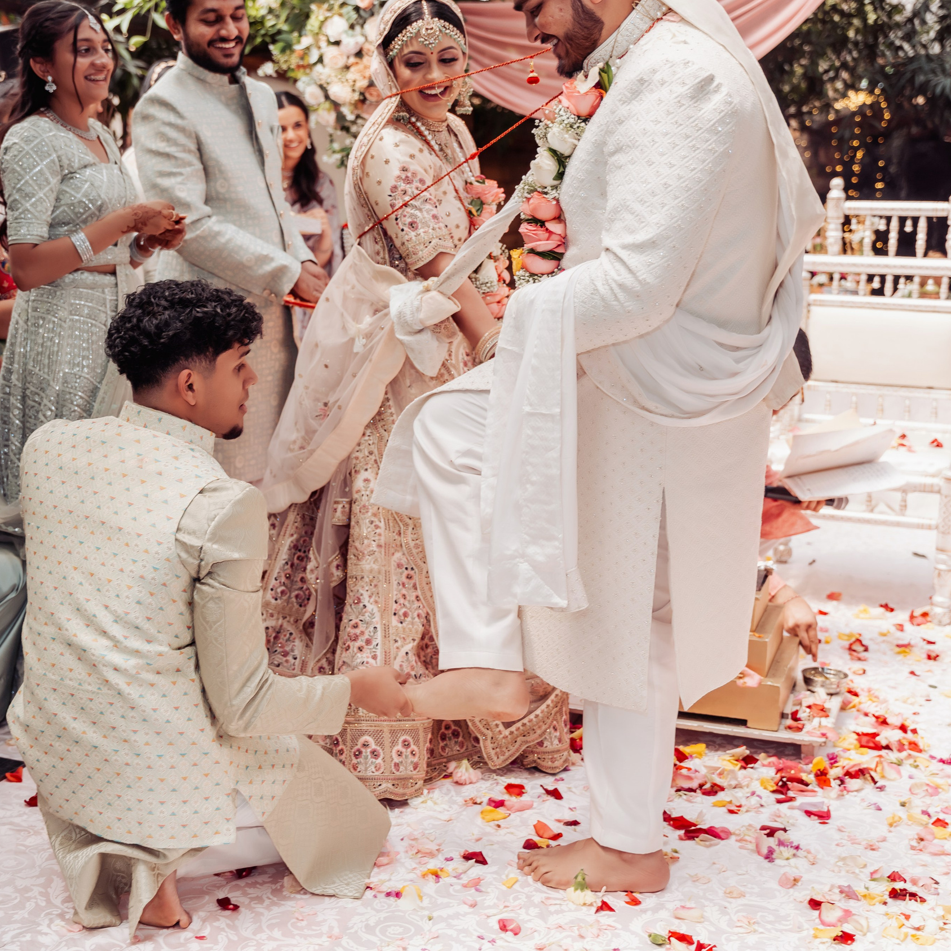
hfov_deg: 34.3
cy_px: 478
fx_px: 1535
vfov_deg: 34.4
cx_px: 376
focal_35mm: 49
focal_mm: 38.3
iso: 100
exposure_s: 1/250
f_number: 2.8
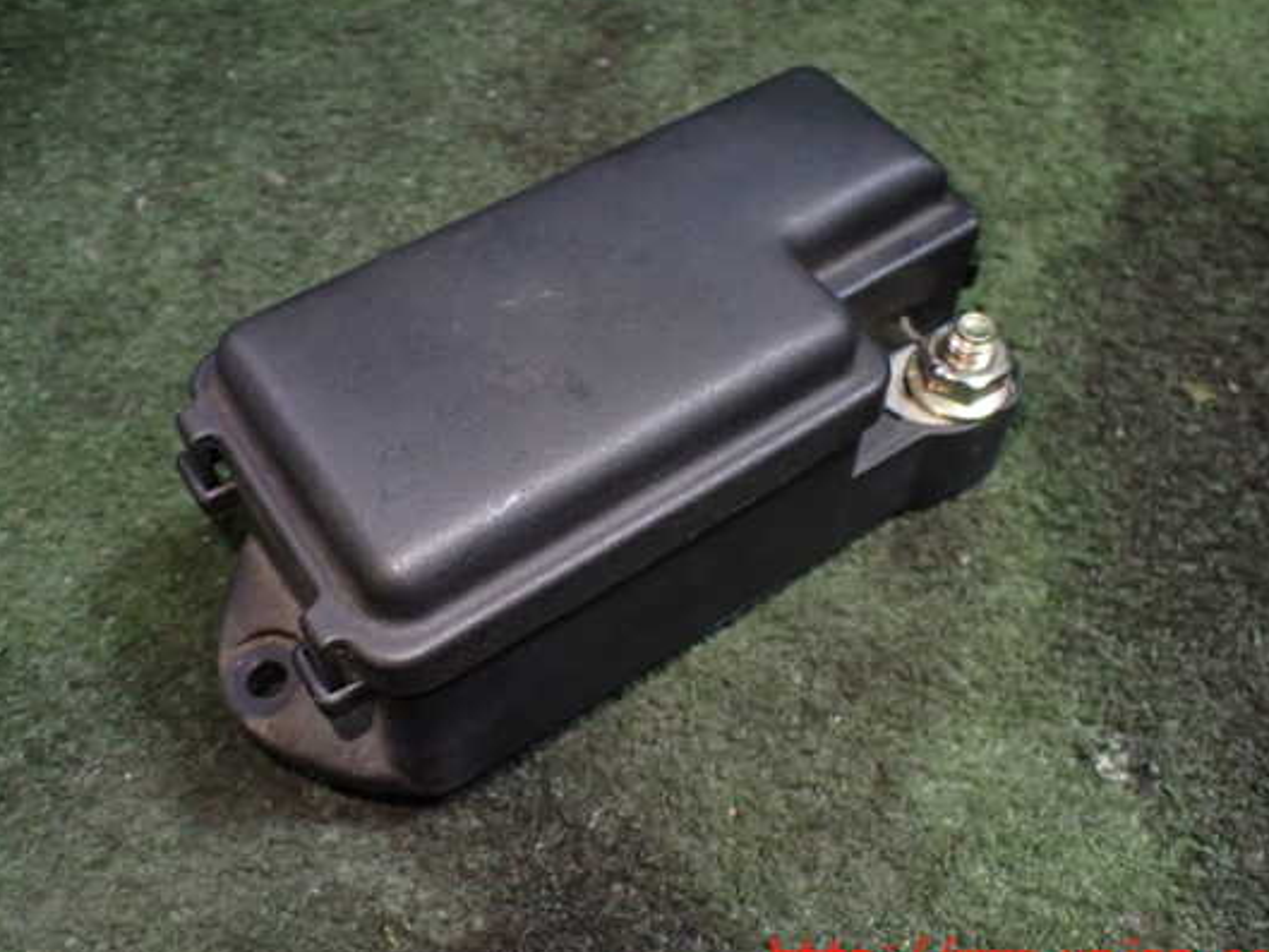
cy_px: 453
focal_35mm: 34
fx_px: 1247
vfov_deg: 41.8
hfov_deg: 53.9
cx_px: 593
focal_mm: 5.4
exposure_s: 1/100
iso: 800
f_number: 2.3
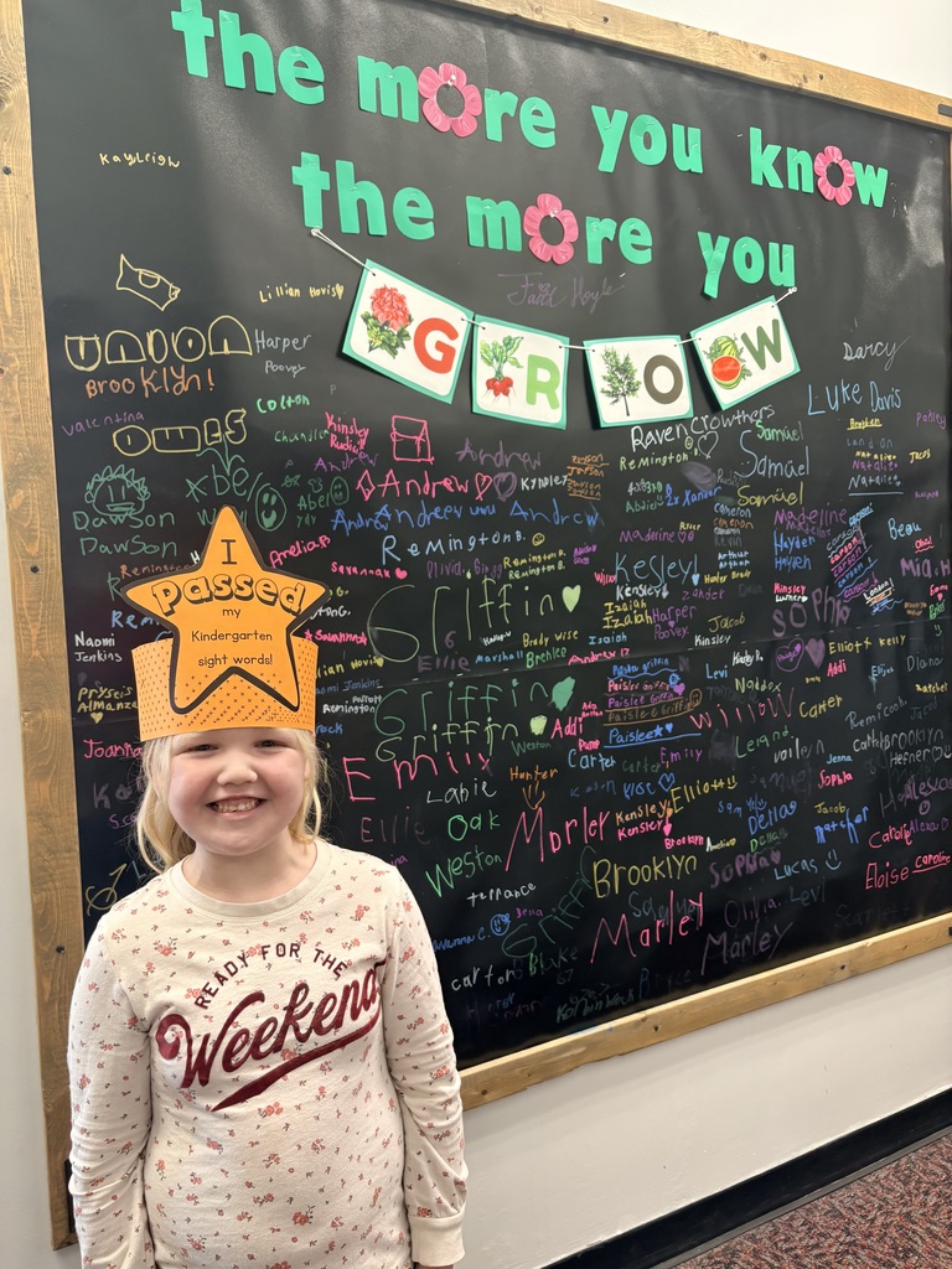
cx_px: 476
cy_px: 634
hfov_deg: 53.1
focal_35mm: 26
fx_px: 953
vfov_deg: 67.3
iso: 100
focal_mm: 5.96
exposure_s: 1/60
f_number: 1.6
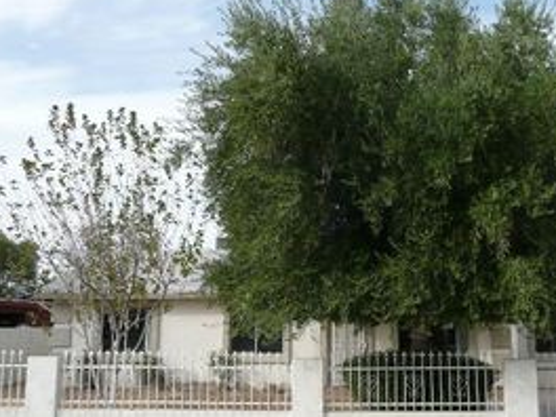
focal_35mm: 42
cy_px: 213
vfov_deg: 34.3
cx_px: 345
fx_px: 675
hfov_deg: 44.5
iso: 100
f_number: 3.3
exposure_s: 1/500
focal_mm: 4.6
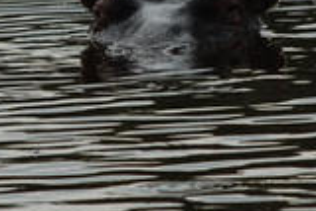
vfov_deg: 0.5
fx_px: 23044
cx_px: 178
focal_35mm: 2623
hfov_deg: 0.8
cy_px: 53
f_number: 5.6
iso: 100
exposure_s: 1/640
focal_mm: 400
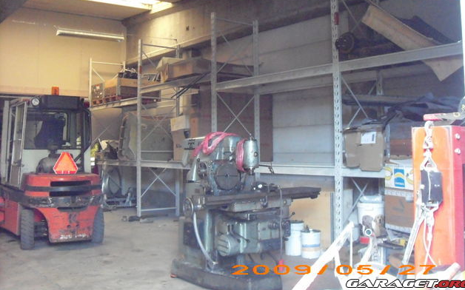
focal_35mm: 40
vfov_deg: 31.9
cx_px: 236
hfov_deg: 49.3
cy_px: 113
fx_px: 507
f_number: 2.7
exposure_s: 1/25
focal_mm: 6.2
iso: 1250
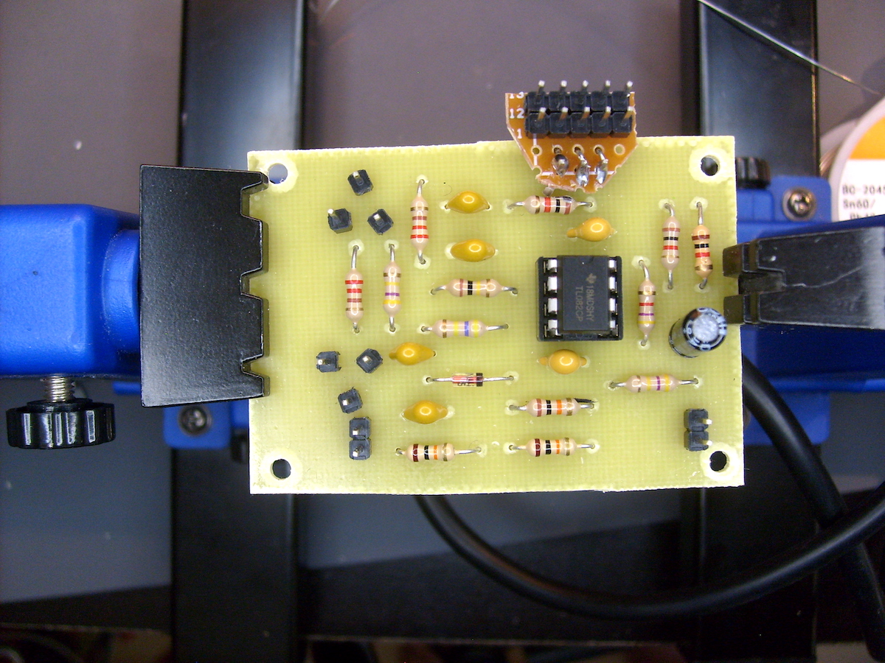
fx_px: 895
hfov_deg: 52.6
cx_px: 442
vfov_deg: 40.7
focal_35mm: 35
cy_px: 332
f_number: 2.8
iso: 80
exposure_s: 1/90
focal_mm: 5.8
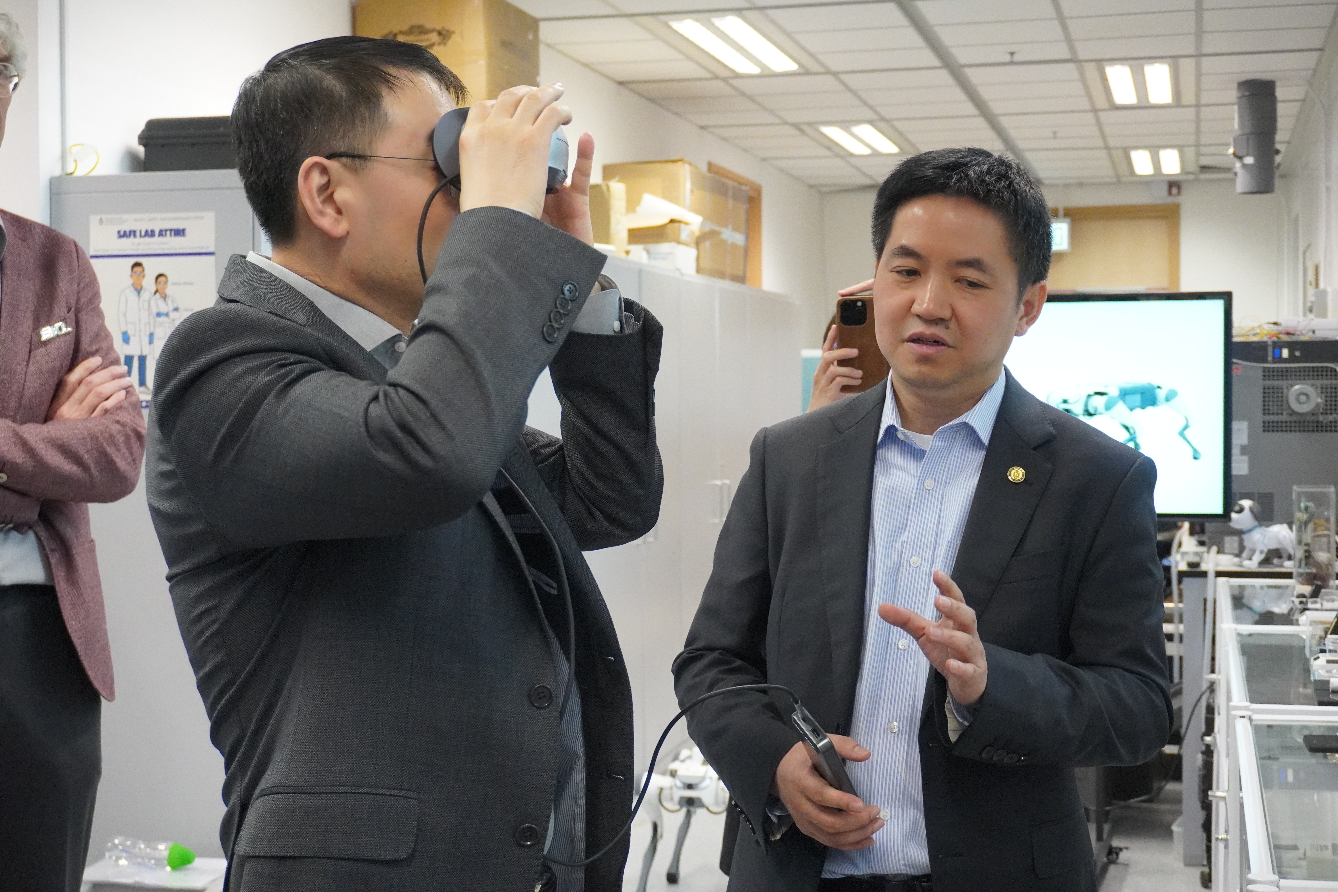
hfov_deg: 37.9
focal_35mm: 52
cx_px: 669
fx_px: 1951
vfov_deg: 25.8
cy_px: 446
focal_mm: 35
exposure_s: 1/160
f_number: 5.6
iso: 6400
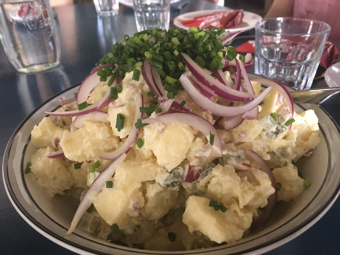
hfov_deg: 61.7
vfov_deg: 48.2
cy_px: 128
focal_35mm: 29
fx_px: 285
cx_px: 170
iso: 200
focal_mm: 4.15
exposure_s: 1/15
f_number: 2.2
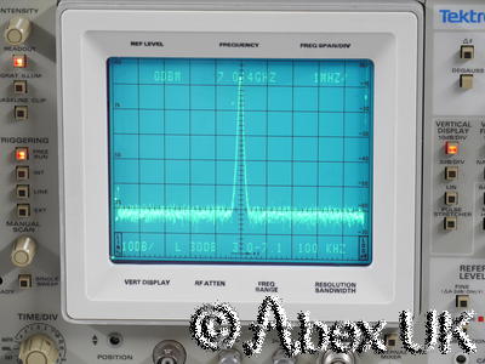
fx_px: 3054
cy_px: 182
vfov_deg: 6.8
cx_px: 242
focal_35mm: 218
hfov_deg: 9.1
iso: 200
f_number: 8
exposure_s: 1/2
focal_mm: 109
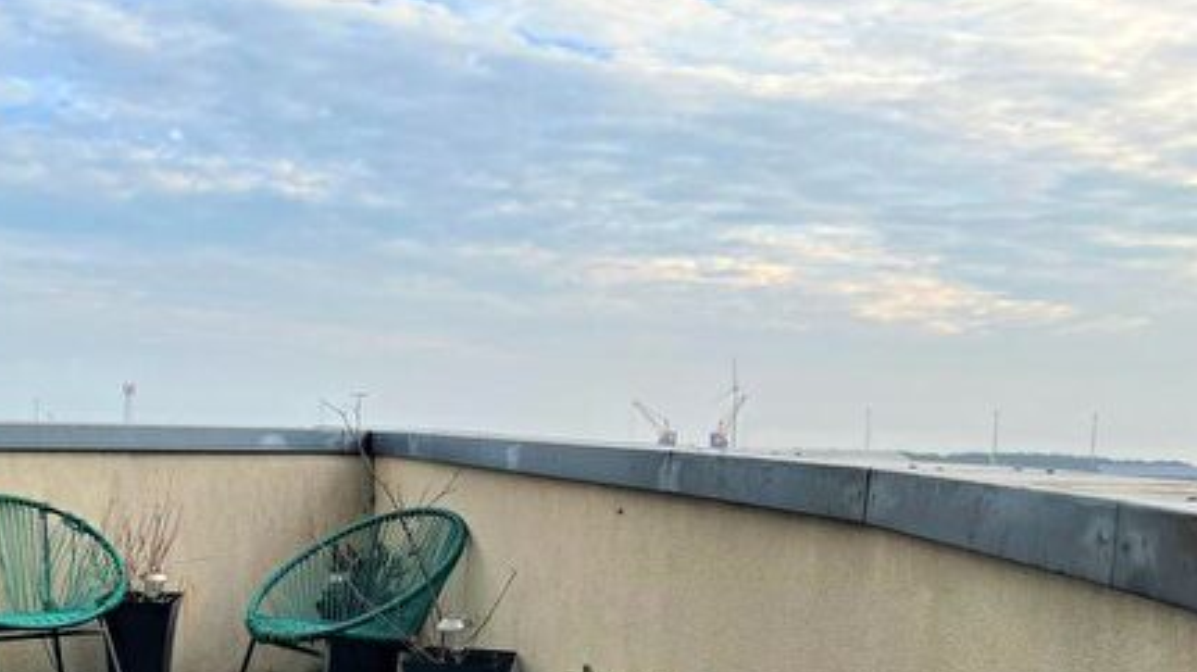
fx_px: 1459
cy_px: 576
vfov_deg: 25.3
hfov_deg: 44.2
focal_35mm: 46
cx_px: 444
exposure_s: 1/1923
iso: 50
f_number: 1.6
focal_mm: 5.1
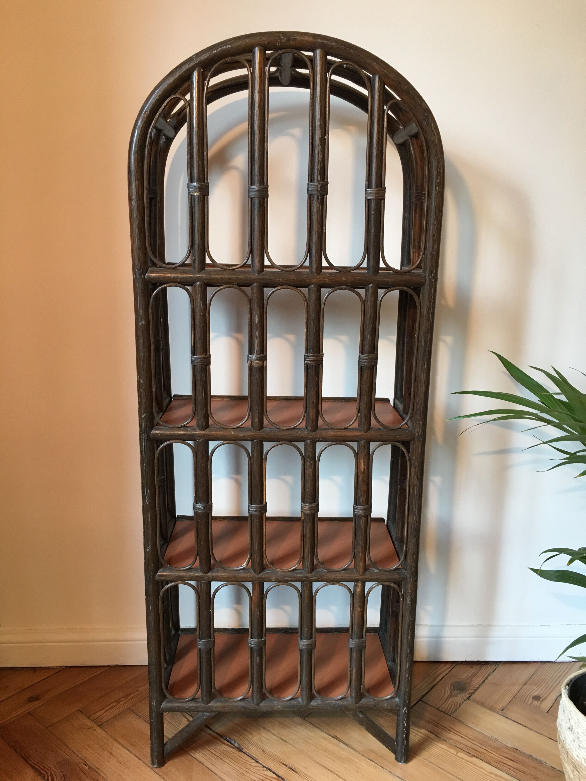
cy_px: 390
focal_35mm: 29
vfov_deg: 61.7
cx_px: 293
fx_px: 655
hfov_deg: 48.2
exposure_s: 1/33
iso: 50
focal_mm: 4.15
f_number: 2.2
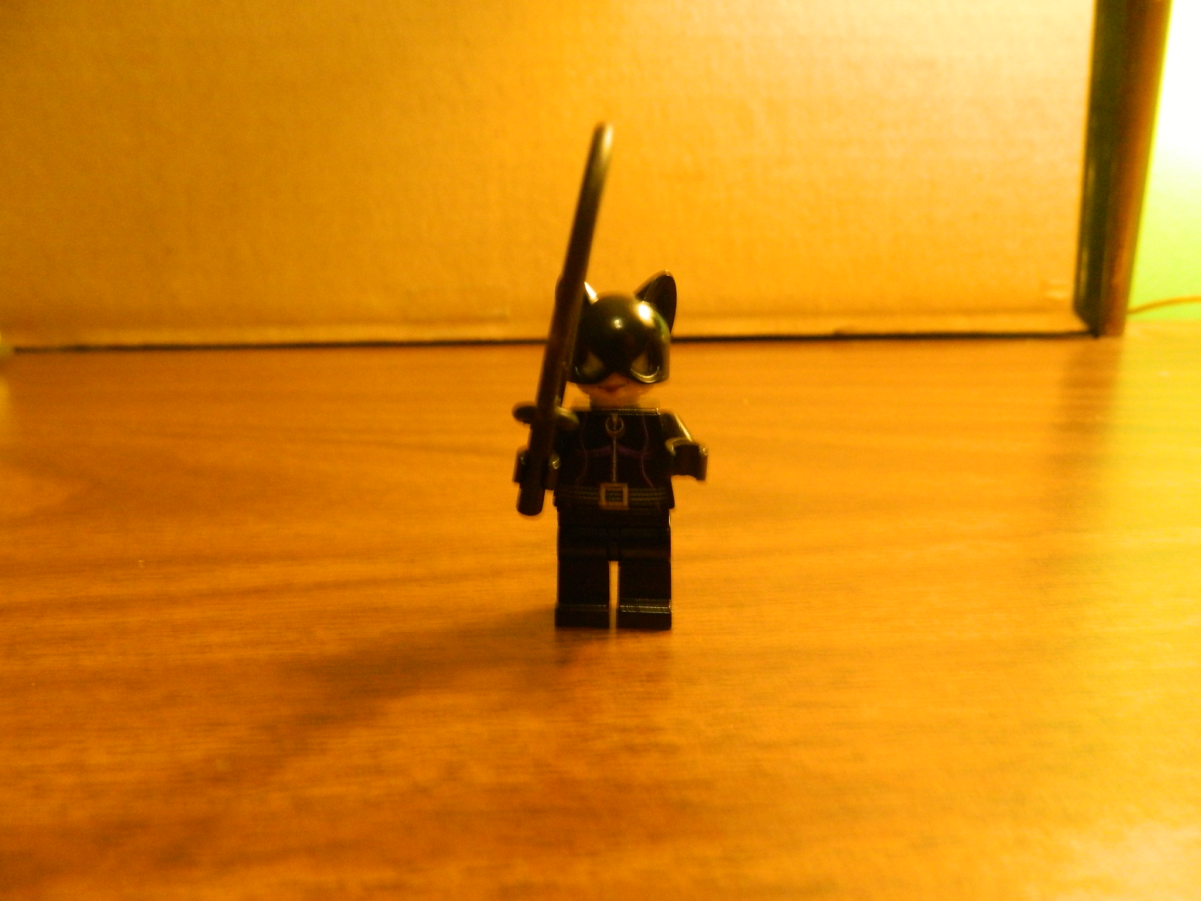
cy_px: 450
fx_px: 867
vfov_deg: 54.9
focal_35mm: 25
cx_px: 600
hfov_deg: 69.4
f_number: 3.1
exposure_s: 1/15
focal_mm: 4.5
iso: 400
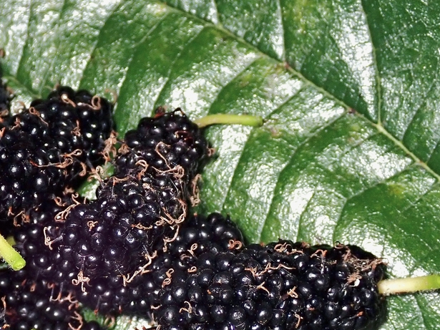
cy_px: 262
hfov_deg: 17.0
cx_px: 73
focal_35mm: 115
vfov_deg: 12.8
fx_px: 1461
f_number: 5
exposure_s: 1/125
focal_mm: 11.09
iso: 250
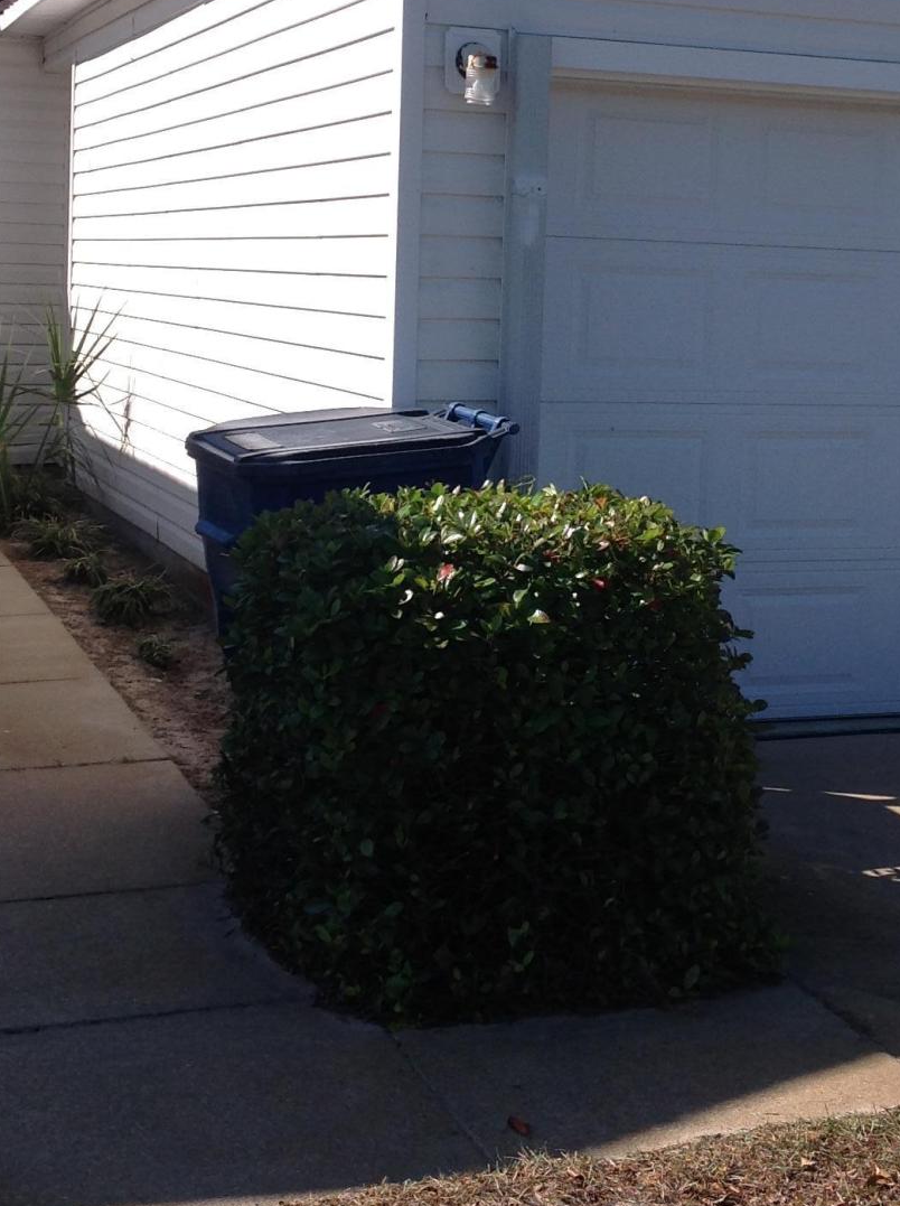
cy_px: 350
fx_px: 2260
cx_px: 613
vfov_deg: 29.5
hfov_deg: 22.4
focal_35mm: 65
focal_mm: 4.28
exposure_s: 1/1513
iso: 50
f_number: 2.4
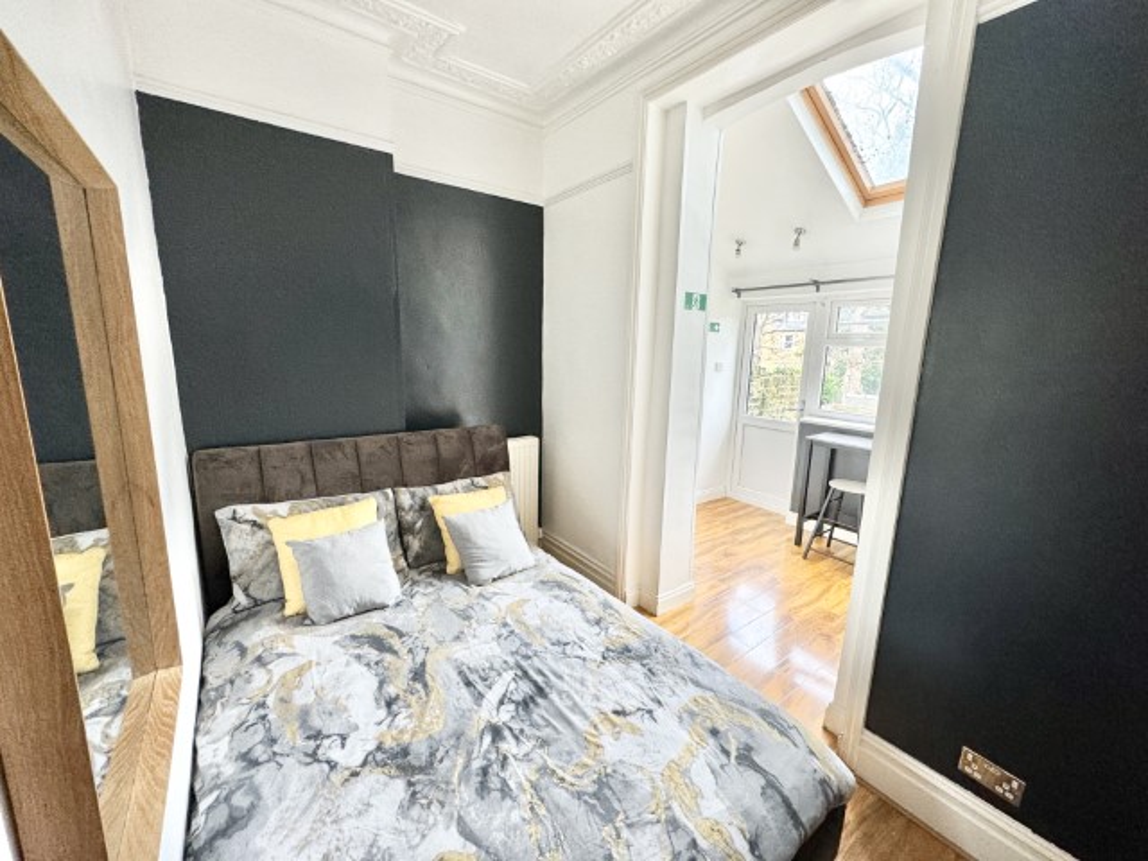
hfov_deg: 102.1
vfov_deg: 85.7
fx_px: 464
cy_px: 430
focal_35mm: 14
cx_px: 574
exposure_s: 1/99
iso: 160
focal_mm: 2.22
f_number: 2.2
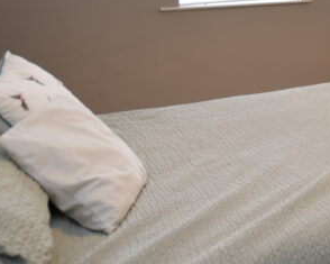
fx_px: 478
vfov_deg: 27.8
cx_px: 460
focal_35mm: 49
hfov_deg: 28.7
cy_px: -36
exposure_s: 1/10
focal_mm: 10
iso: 100
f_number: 3.5
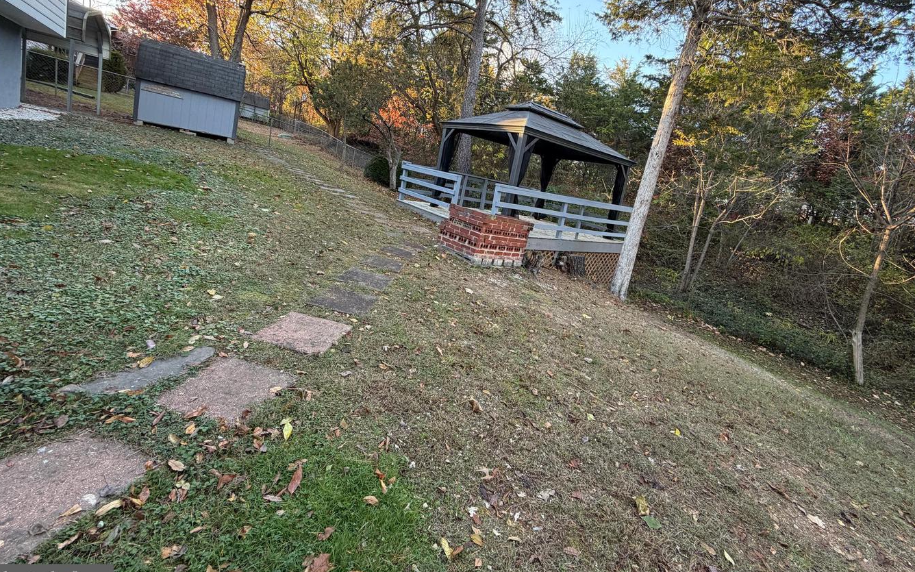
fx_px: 399
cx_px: 486
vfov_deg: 70.6
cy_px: 234
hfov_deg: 97.7
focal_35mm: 16
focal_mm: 2.22
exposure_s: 1/121
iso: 125
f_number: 2.2
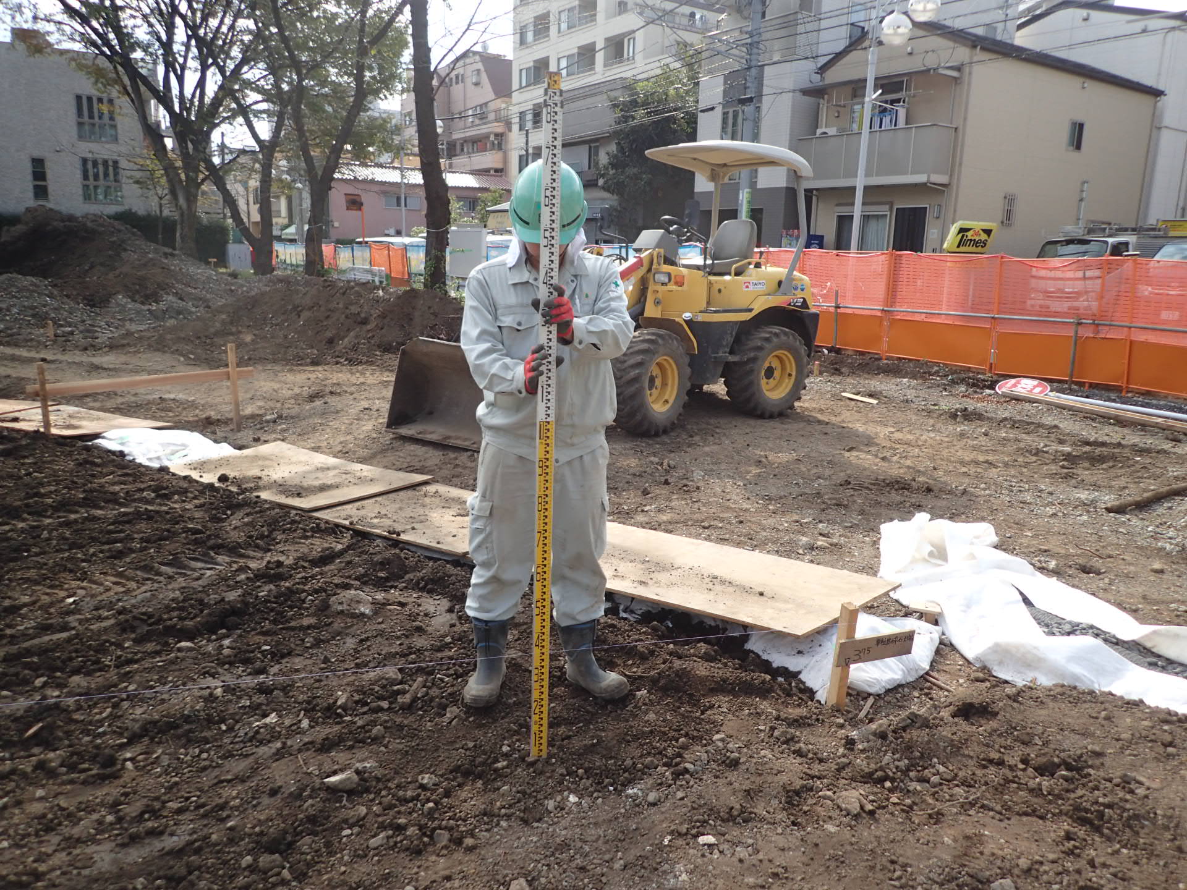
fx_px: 857
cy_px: 445
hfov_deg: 69.4
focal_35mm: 25
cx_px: 594
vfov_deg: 54.9
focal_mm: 4.5
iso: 100
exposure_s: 1/160
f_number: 5.6
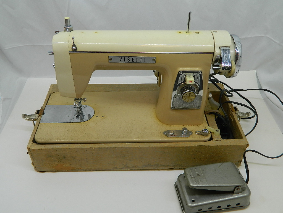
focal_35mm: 35
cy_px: 106
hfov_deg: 52.6
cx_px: 142
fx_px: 286
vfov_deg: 40.7
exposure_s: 1/60
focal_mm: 6.2
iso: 80
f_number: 3.3
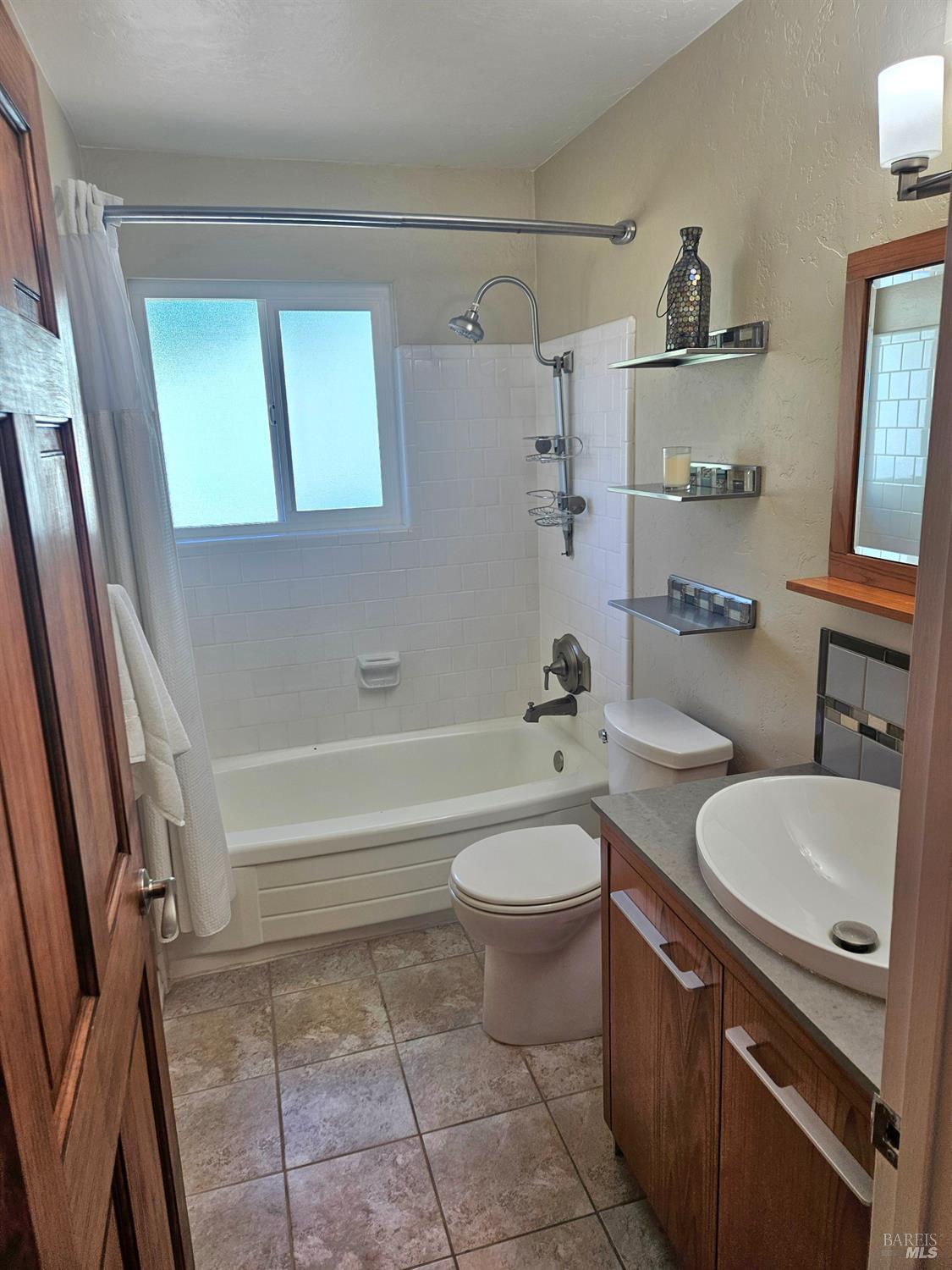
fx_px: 843
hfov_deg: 58.9
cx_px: 476
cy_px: 635
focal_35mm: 23
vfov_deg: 73.9
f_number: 1.8
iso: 40
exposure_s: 1/120
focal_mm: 5.4
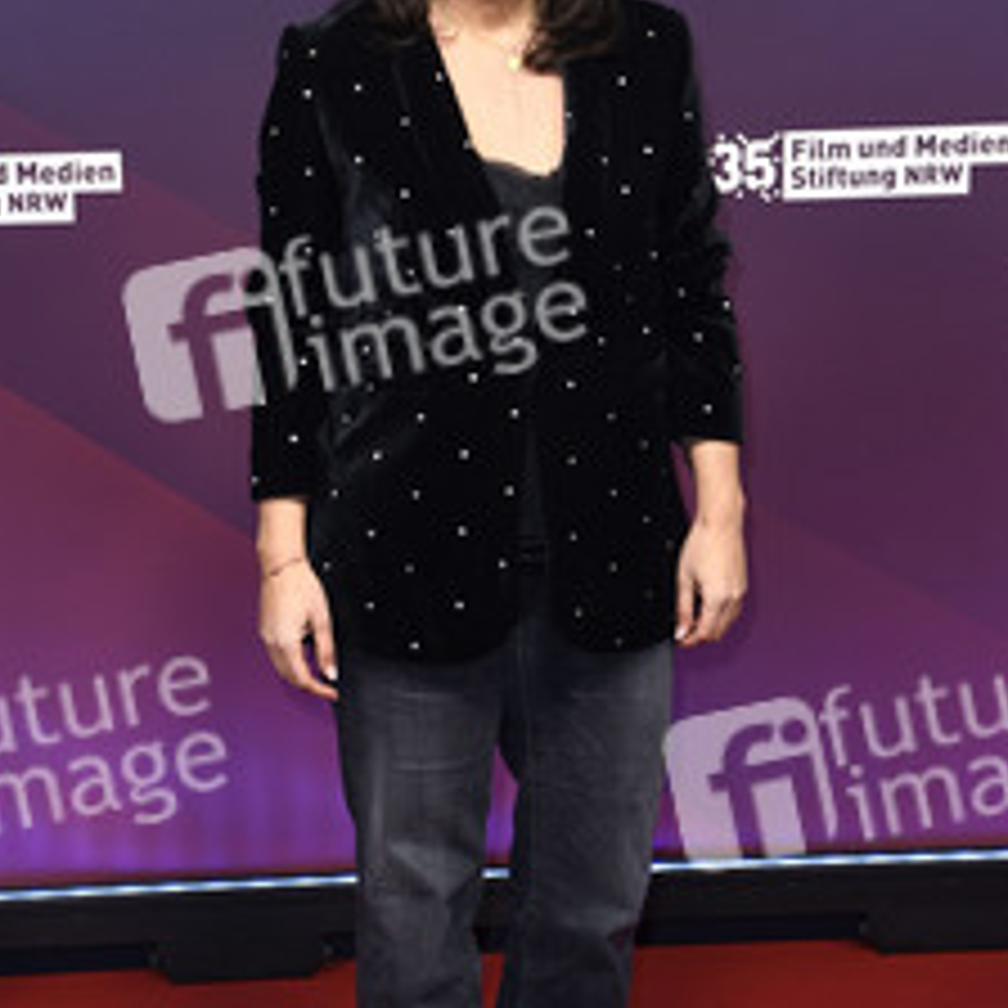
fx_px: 3097
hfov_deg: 18.5
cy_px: 540
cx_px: 486
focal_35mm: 94
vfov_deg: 18.5
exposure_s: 1/200
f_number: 5
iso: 800
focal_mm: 62
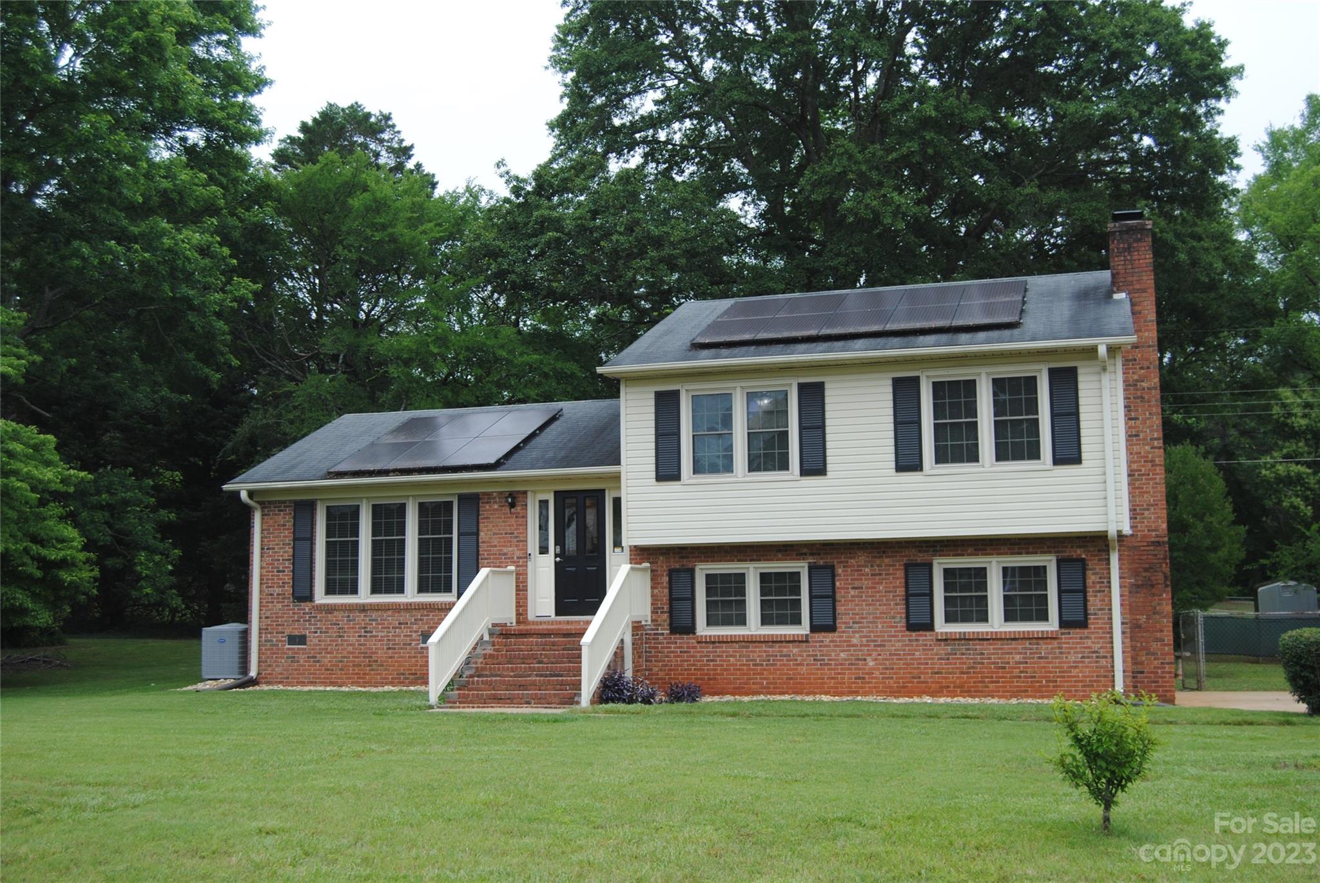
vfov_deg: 34.3
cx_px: 660
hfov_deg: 49.5
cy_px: 442
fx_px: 1431
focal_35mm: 39
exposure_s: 1/125
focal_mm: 26
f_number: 5.6
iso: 100
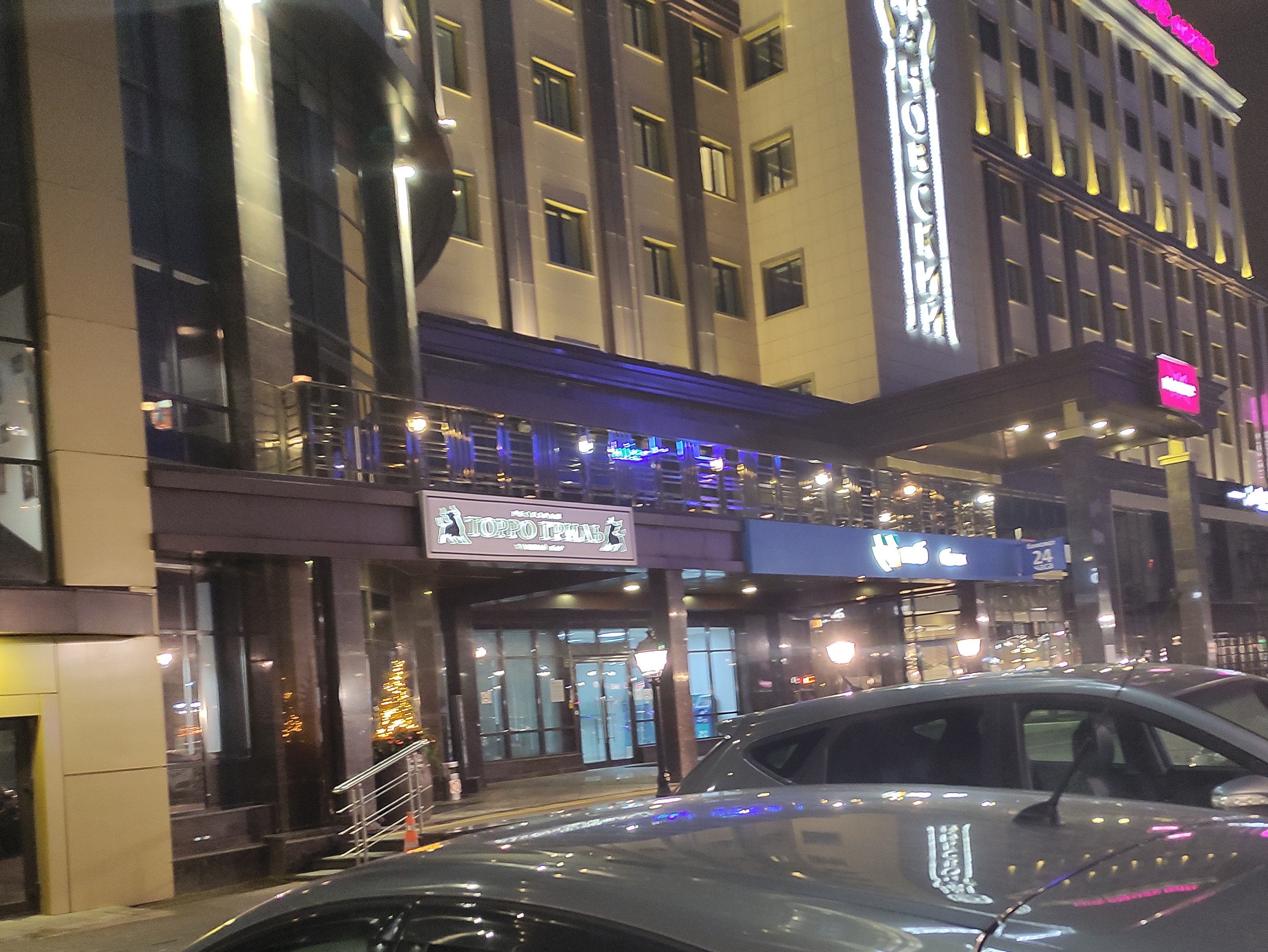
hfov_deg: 51.0
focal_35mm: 36
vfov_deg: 39.2
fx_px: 1319
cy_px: 641
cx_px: 756
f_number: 1.89
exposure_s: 1/20
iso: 645
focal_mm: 5.43
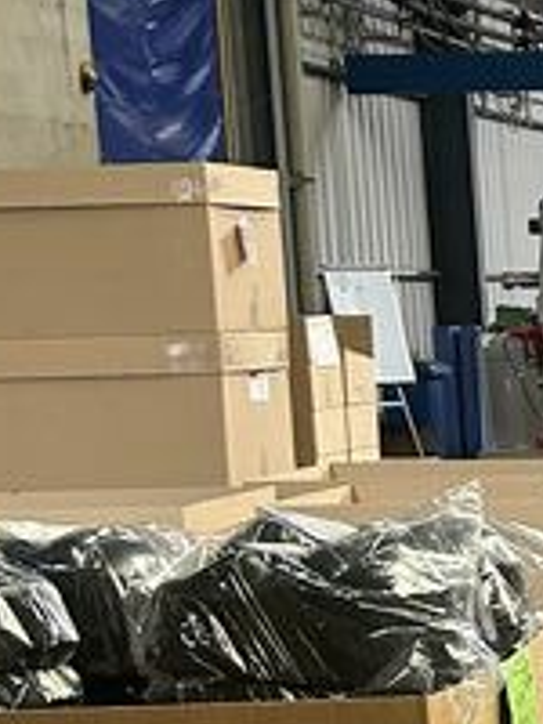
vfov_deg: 15.6
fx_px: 2614
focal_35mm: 125
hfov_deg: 10.8
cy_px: 673
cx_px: 1079
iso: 125
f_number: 1.5
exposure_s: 1/100
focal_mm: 5.7
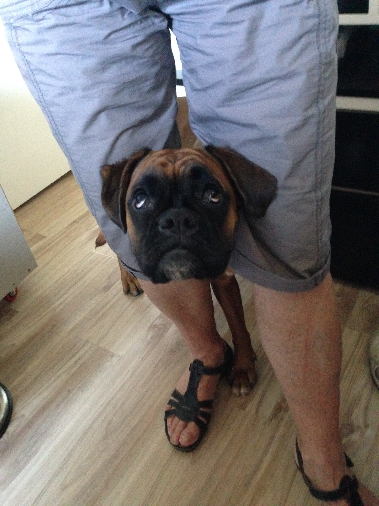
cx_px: 190
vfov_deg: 55.4
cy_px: 253
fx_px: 482
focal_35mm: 33
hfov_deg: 42.9
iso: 800
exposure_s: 1/15
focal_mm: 4.12
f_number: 2.4
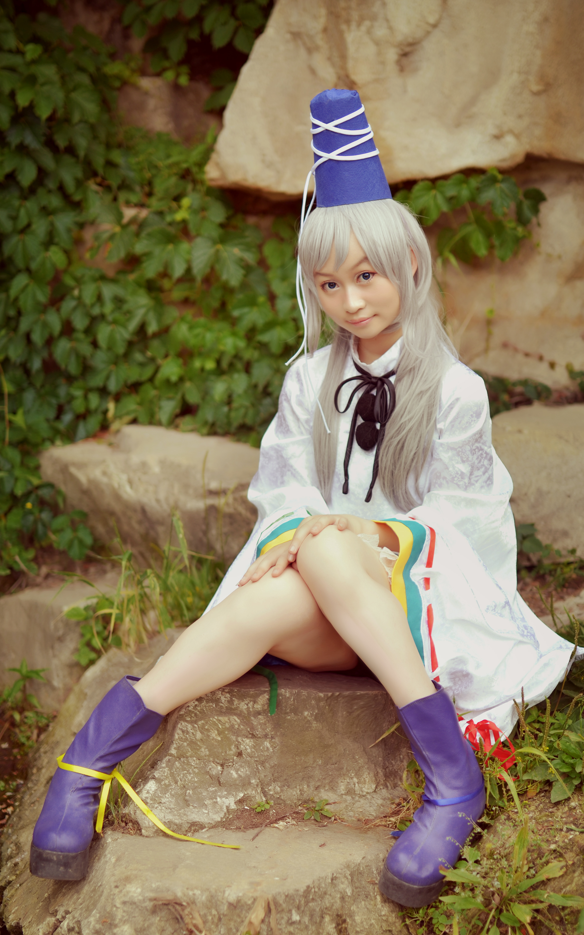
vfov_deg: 35.4
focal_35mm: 58
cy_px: 468
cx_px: 323
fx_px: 1466
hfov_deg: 22.5
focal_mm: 35
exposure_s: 1/800
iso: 100
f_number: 1.4
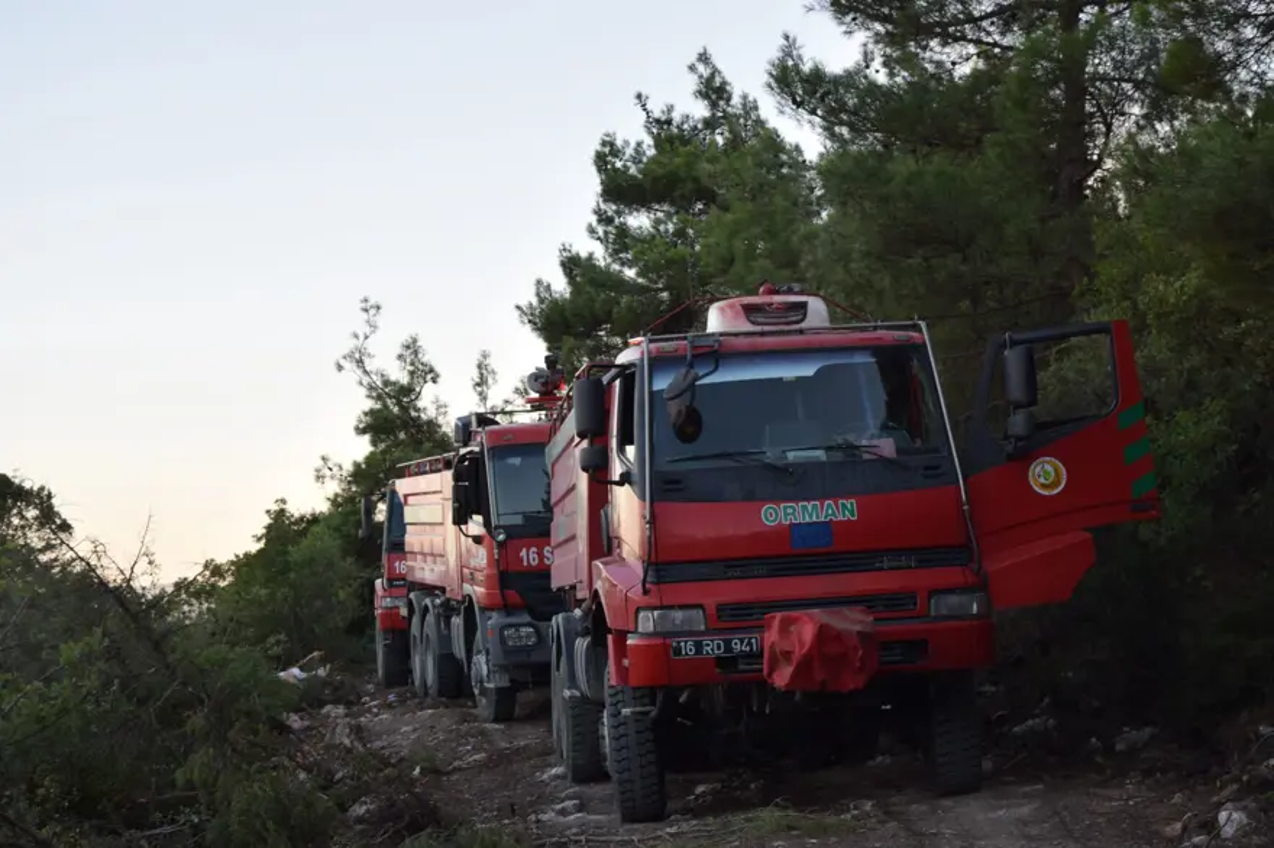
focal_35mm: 68
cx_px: 637
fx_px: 2388
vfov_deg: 20.1
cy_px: 424
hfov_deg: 29.9
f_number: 7.1
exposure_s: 1/200
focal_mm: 45
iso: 400
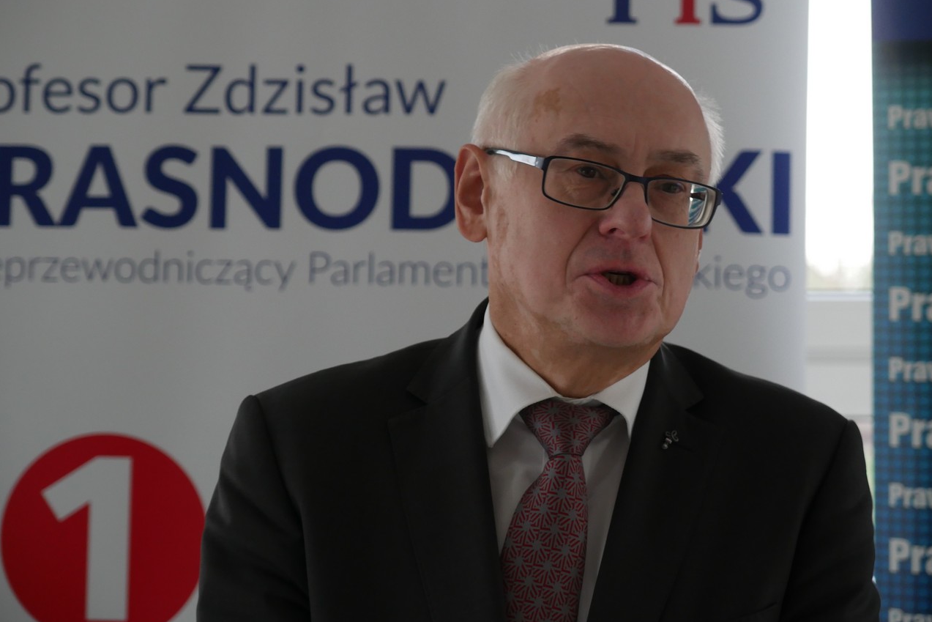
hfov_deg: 18.1
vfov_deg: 12.1
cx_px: 468
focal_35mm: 113
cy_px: 279
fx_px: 2926
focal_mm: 54
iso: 800
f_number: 3.5
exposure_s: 1/125
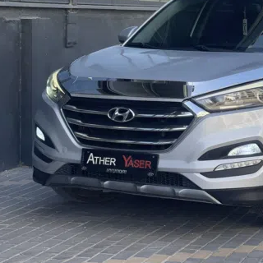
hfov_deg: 15.3
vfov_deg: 15.4
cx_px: 226
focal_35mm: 113
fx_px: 971
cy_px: 69
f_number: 2.2
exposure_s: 1/323
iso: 32
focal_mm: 7.5
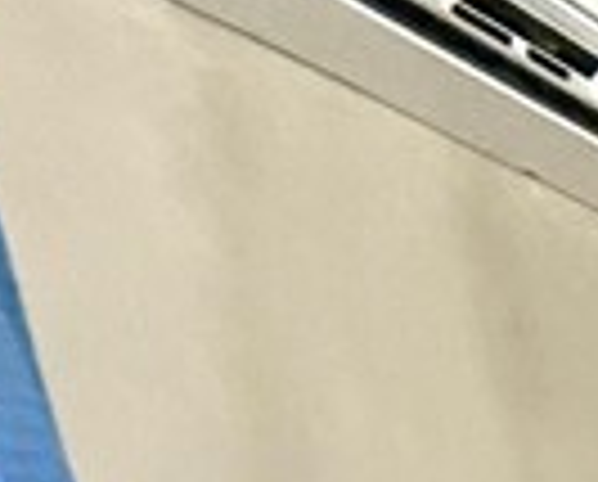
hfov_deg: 9.6
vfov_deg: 11.1
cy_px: 1315
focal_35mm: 105
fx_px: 1862
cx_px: 2091
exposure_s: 1/99
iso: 320
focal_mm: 2.22
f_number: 2.2
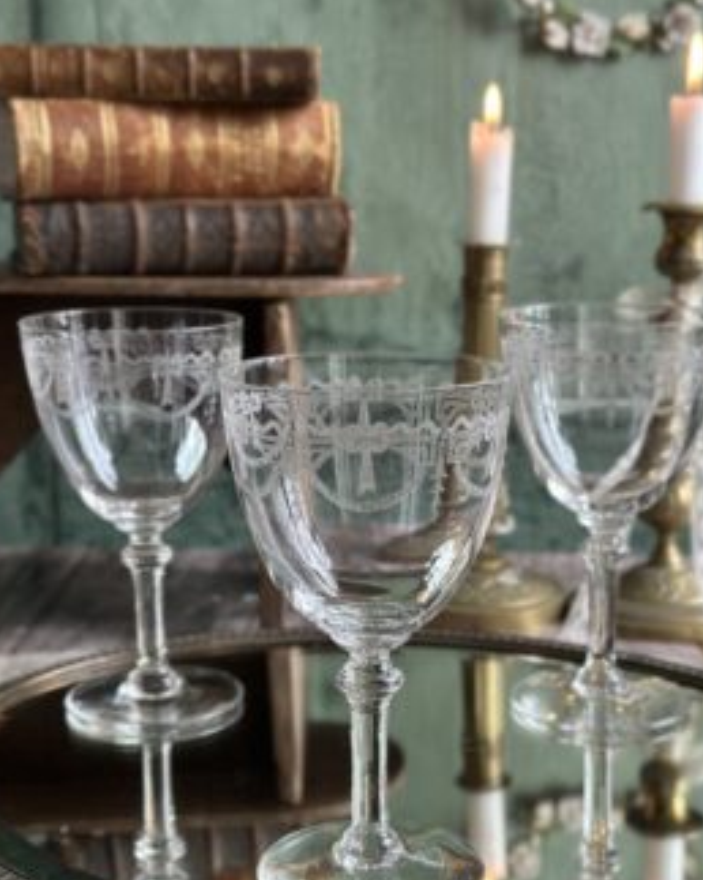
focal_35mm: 58
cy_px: 537
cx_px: 381
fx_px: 1510
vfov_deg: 32.4
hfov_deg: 26.2
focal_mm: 6.86
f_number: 1.78
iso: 125
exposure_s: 1/105
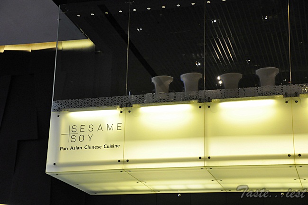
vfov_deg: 18.9
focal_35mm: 72
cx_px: 154
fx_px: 615
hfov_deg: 28.1
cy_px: 102
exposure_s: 1/50
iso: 2000
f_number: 4.8
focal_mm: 48
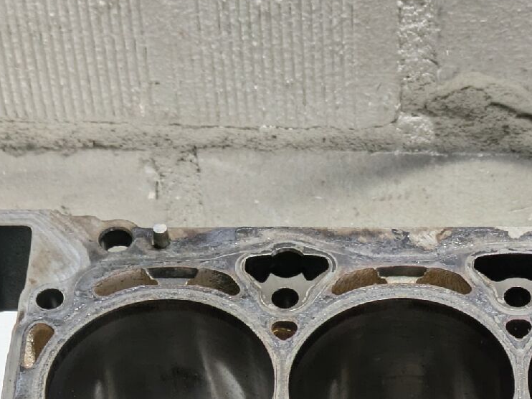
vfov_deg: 11.0
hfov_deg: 14.8
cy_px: 461
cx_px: 475
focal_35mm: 132
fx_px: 2028
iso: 60
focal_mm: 5.43
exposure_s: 1/33.3
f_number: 1.89
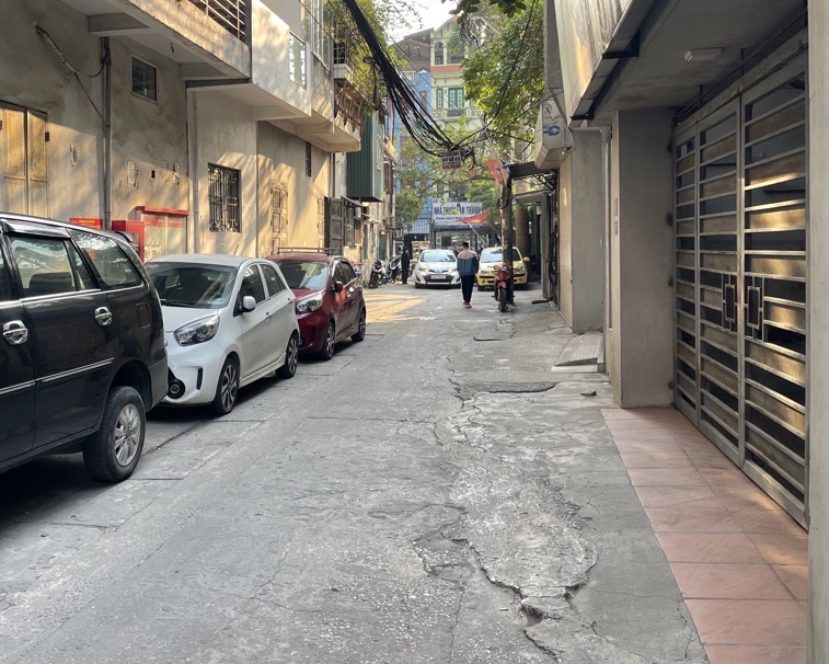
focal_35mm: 33
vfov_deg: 44.3
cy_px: 260
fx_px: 810
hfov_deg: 53.1
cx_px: 272
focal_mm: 5.1
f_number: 1.6
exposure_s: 1/261
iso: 32
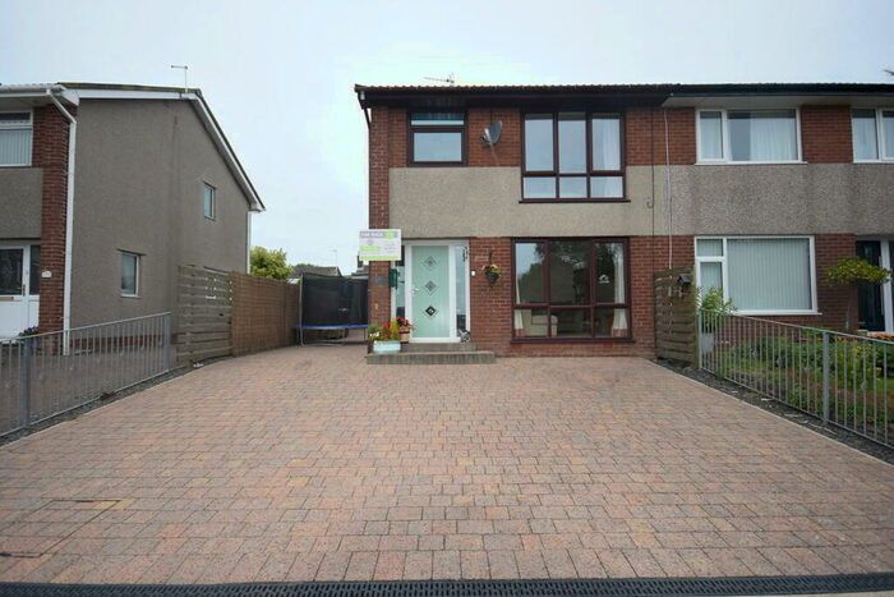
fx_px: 428
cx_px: 447
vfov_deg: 69.7
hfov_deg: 92.4
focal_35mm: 17
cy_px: 298
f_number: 5.6
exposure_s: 1/125
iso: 140
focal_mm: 11.5
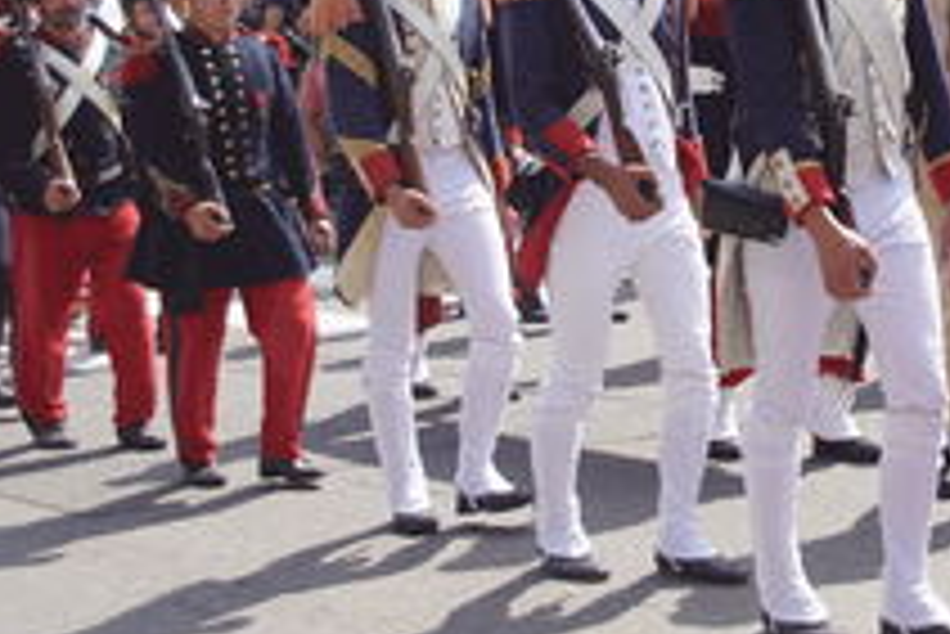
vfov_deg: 13.6
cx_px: 903
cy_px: 92
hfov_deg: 19.9
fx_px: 2641
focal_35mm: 100
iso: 100
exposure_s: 1/200
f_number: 5
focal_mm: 30
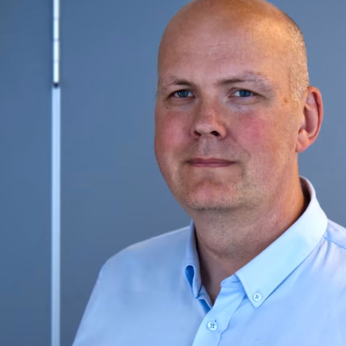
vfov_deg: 19.1
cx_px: 245
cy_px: 176
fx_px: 1029
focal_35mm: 91
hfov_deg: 19.0
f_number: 2.8
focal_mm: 40
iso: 800
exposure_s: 1/500
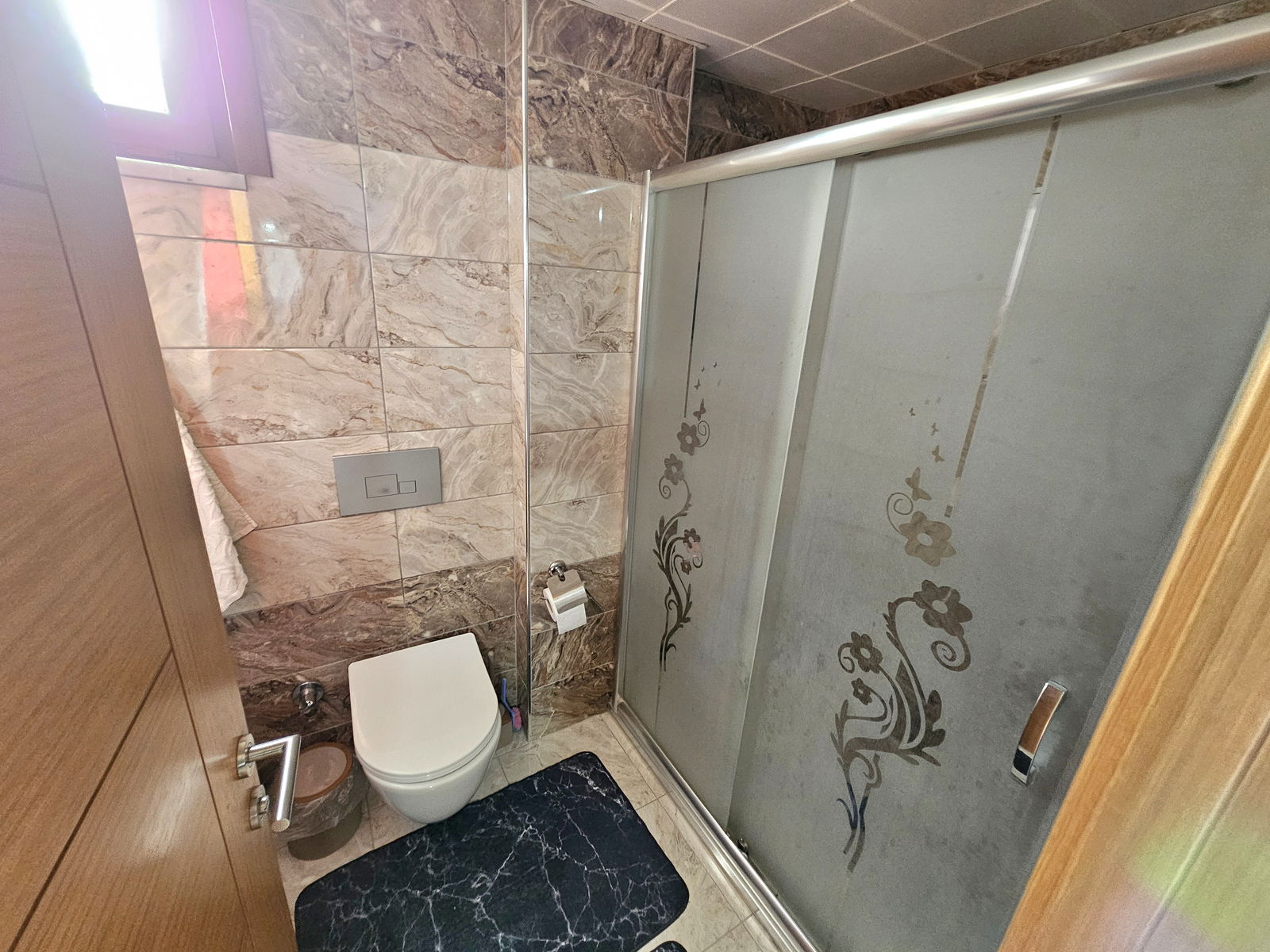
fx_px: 477
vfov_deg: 89.9
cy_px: 476
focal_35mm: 13
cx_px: 635
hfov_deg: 106.2
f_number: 2.2
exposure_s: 1/40
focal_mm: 2.2
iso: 400
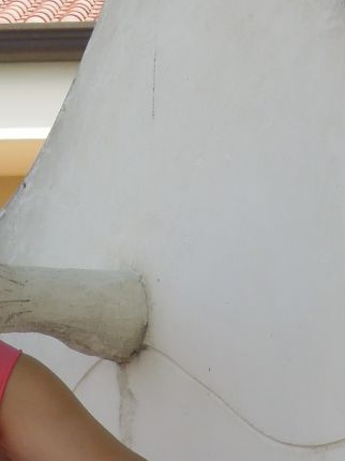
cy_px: 660
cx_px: -94
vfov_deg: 9.8
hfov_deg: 7.5
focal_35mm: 197
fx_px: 2620
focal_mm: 11.1
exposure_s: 1/400
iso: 160
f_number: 4.2
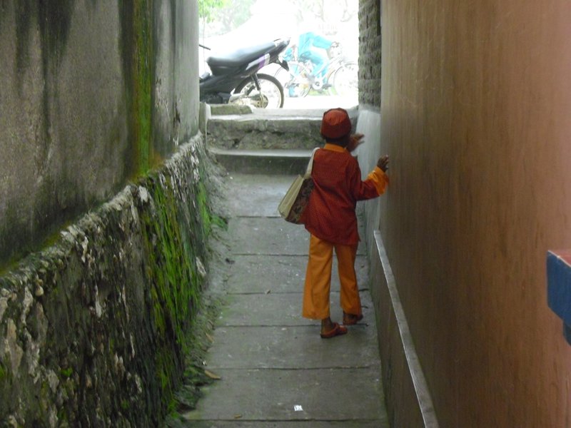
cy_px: 214
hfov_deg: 21.1
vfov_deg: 15.9
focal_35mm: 93
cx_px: 286
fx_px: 1534
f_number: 4.7
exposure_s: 1/125
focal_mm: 15.3
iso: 400
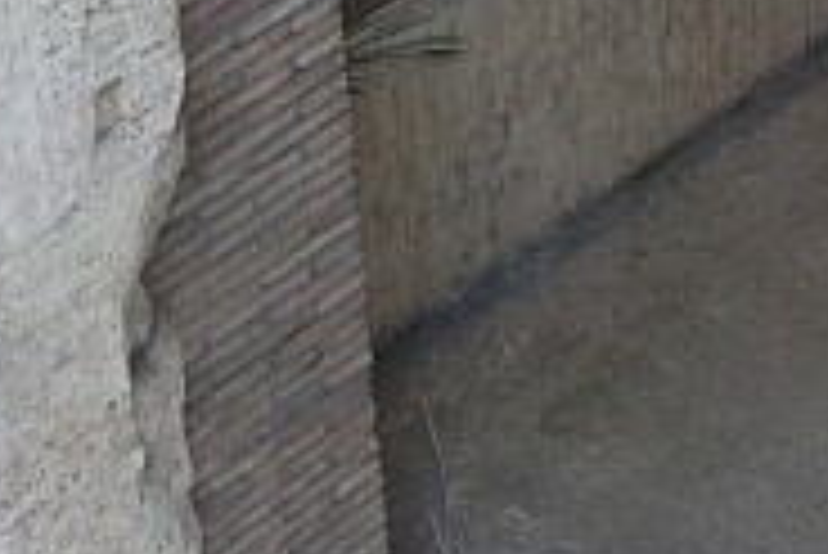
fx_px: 3499
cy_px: -601
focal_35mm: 152
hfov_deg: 13.1
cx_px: 1008
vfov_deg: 8.5
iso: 400
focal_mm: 13.1
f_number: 4
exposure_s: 1/100
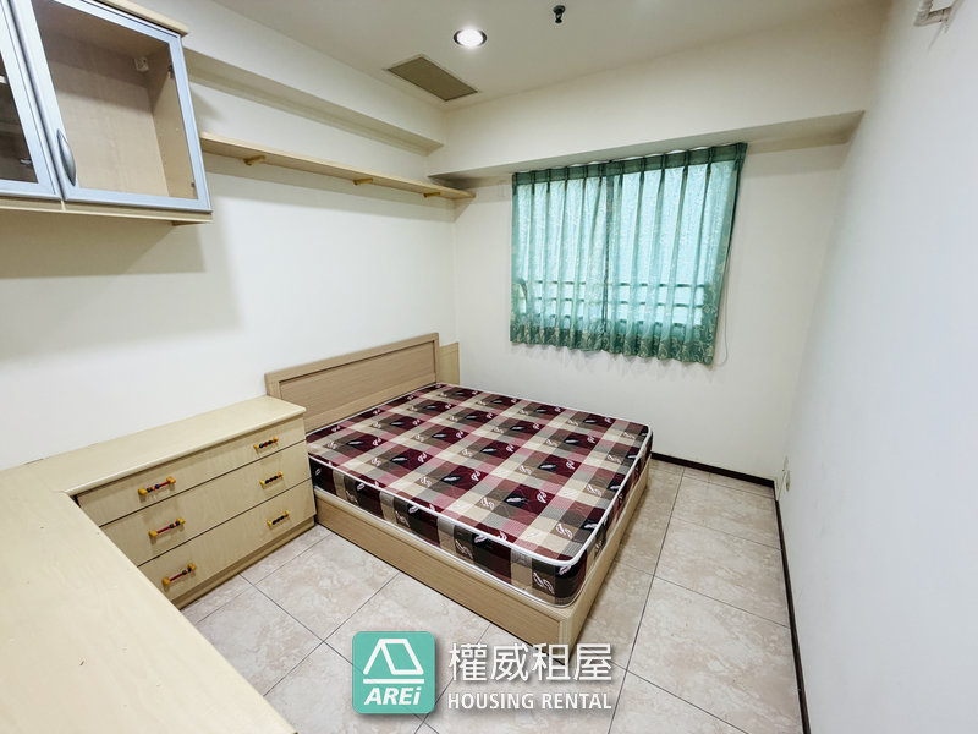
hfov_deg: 102.1
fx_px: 396
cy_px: 367
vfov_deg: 85.7
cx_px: 489
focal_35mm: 14
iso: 320
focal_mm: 2.22
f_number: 2.2
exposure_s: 1/120
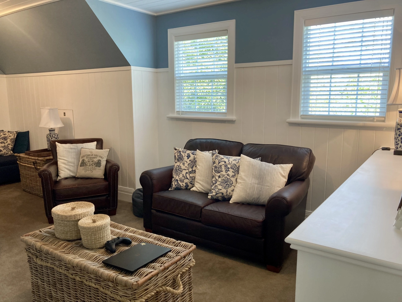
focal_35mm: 28
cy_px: 151
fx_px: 325
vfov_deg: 49.7
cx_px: 201
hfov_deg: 63.4
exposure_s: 1/50
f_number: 1.8
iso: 64
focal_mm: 3.99
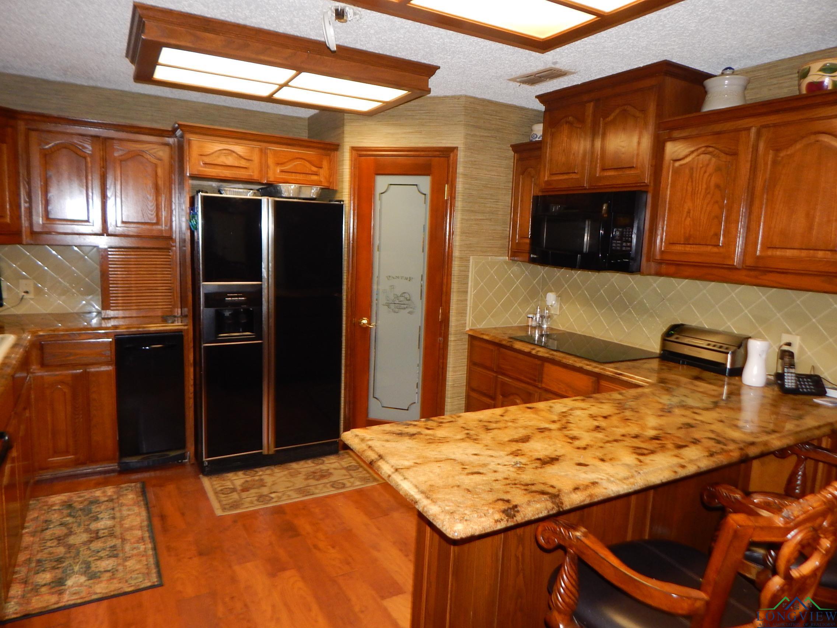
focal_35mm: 22
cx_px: 418
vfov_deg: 61.1
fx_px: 532
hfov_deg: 76.4
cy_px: 314
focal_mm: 4
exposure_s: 1/30
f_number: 3
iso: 200
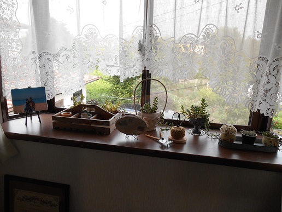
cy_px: 106
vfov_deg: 53.1
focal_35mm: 26
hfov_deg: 67.3
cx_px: 141
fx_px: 212
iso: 100
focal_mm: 4.7
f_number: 3.4
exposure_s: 1/30
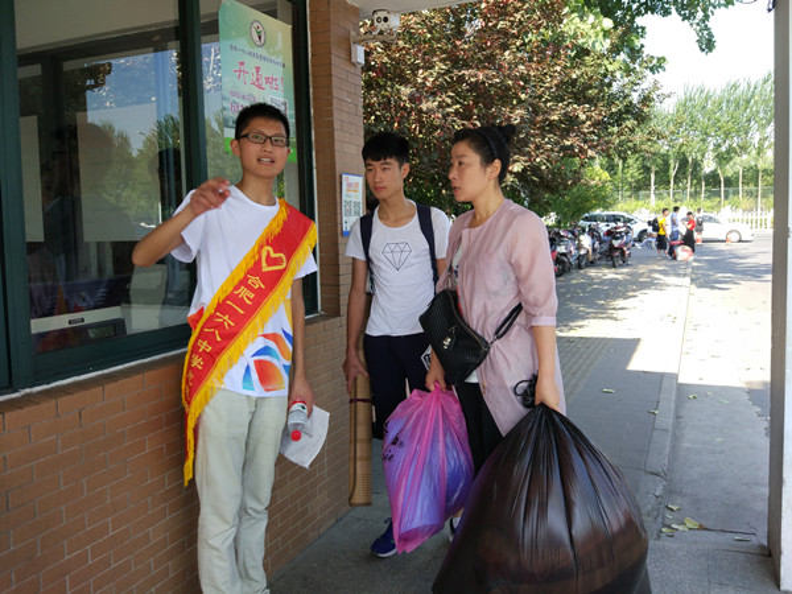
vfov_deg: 49.7
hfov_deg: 63.4
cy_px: 297
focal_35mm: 28
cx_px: 396
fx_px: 641
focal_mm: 4.26
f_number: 2
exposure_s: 1/190
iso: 100
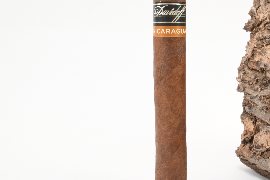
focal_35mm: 53
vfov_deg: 25.3
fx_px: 399
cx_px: 198
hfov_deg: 36.6
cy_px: 64
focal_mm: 22.5
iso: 640
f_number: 22
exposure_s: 1/15
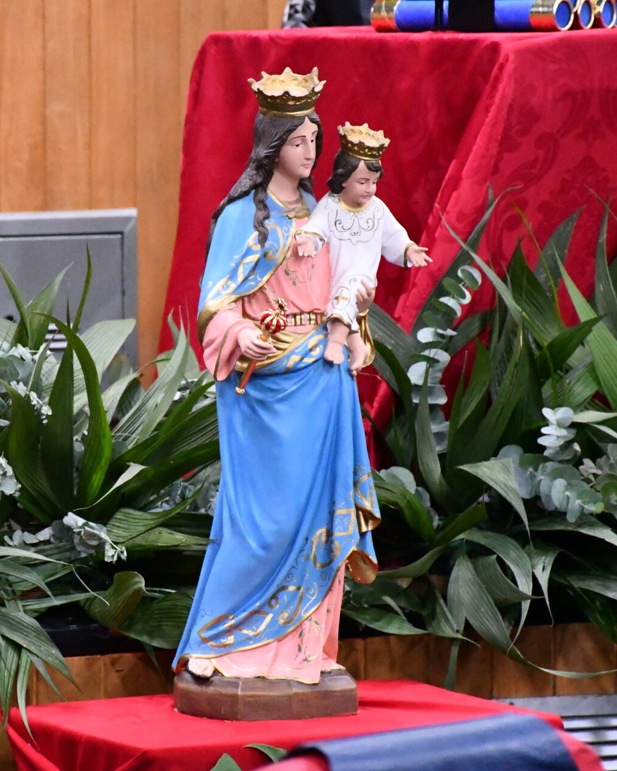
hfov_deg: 6.3
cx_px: 166
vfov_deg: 7.9
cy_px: 385
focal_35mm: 246
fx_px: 5615
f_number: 5.6
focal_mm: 116
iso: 12800
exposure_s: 1/125
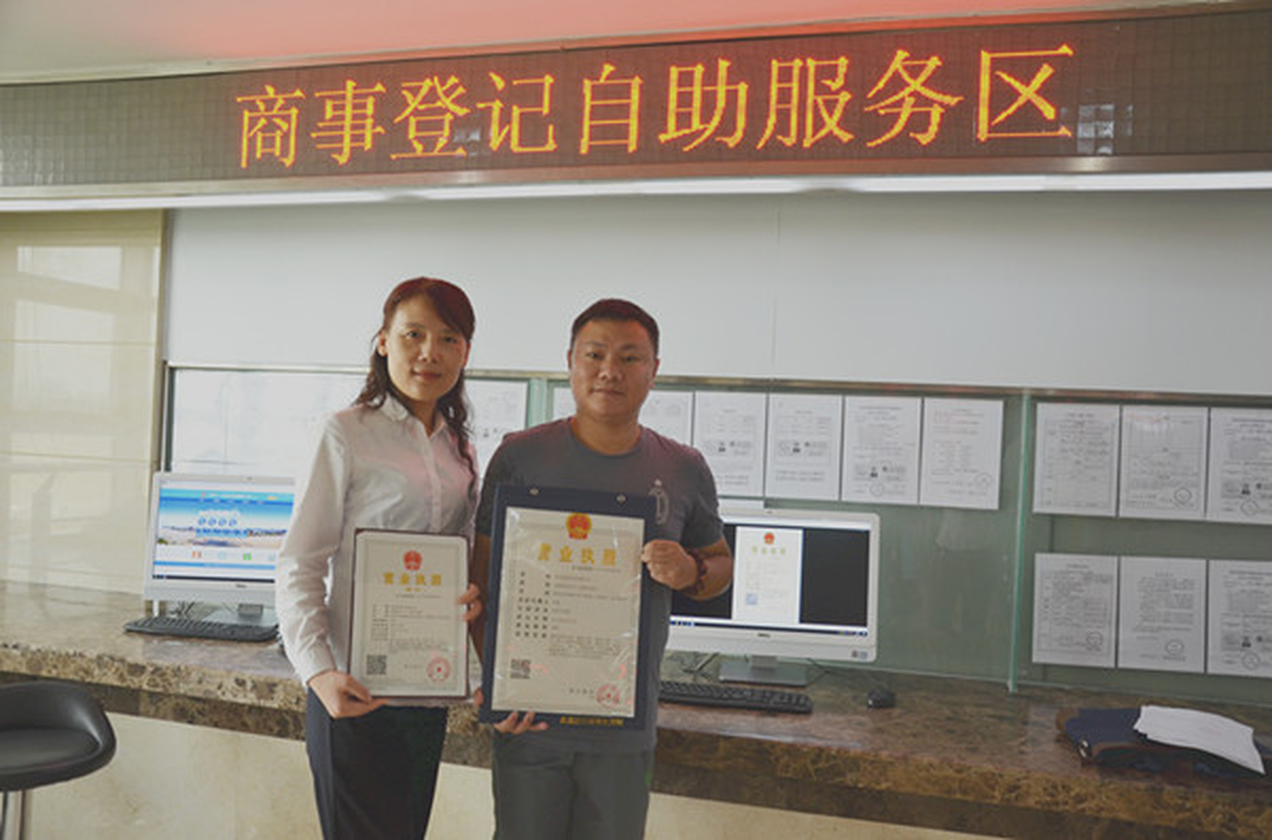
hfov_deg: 59.6
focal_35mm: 32
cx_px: 636
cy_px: 420
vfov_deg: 41.4
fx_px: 1110
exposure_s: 1/80
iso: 400
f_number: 4.5
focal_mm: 21
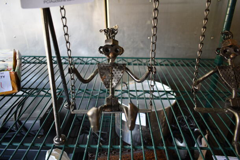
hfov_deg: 67.3
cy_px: 80
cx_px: 120
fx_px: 180
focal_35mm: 27
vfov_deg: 48.0
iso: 280
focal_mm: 18
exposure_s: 1/30
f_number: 3.5
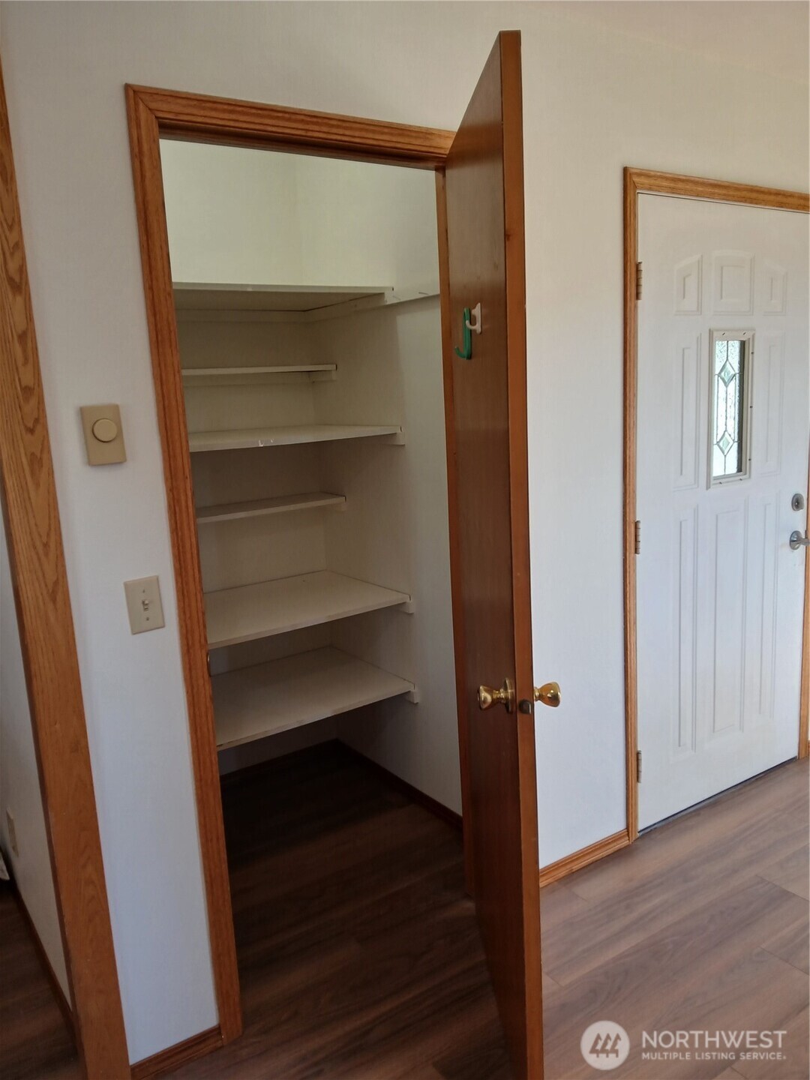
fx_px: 811
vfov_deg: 67.3
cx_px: 405
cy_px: 540
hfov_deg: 53.1
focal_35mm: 26
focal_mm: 3.98
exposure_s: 1/60
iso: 32
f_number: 1.8
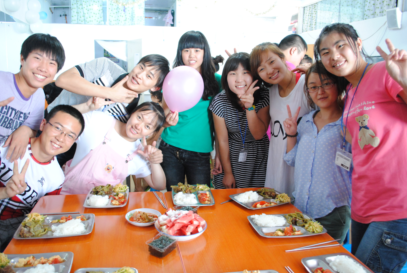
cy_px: 134
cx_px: 196
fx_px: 317
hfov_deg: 65.4
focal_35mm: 28
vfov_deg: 46.5
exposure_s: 1/20
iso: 800
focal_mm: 18
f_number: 3.5
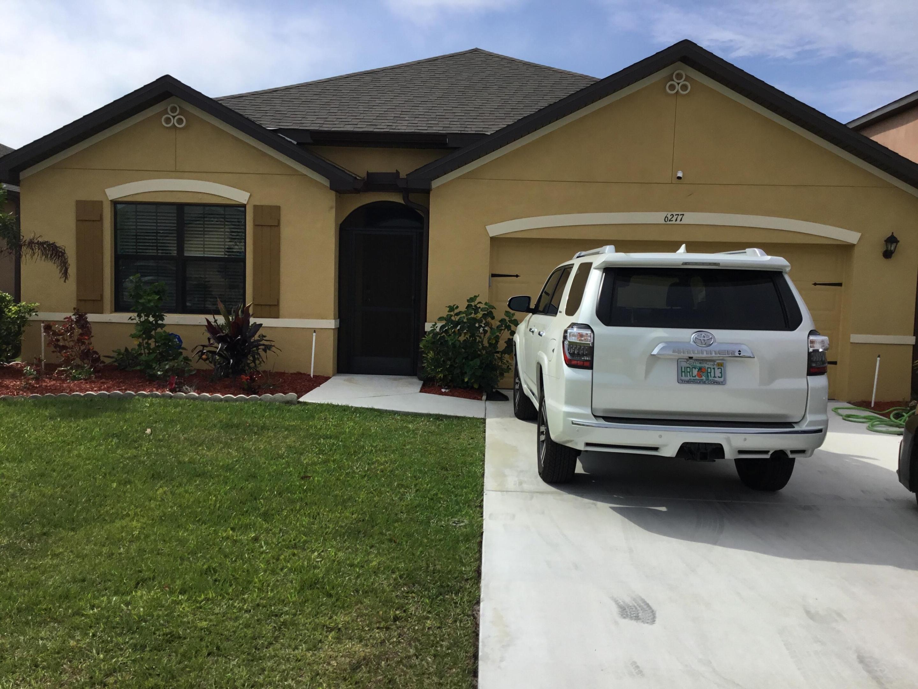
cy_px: 344
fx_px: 822
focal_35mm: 31
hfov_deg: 58.4
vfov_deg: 45.4
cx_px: 459
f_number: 2.4
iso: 25
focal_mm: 3.3
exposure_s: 1/2398
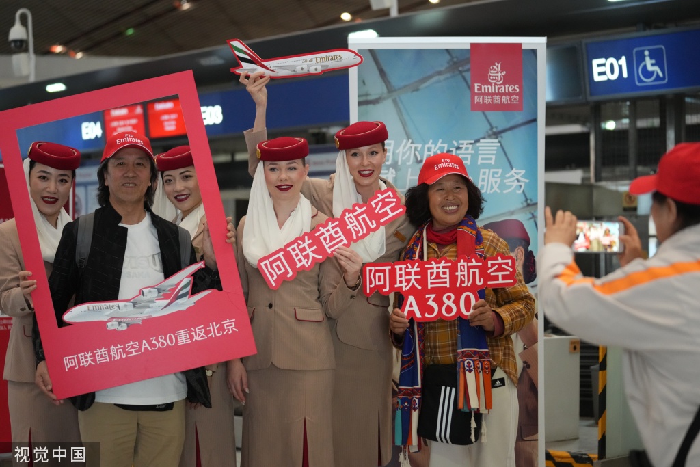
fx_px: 1361
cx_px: 350
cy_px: 234
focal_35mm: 70
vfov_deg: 19.5
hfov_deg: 28.8
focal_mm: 70
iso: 5000
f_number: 2.8
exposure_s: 1/200
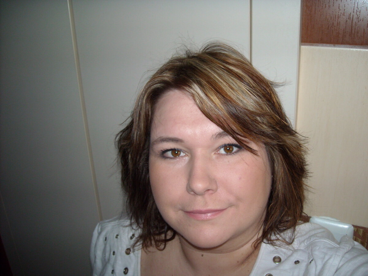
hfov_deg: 52.6
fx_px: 372
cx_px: 184
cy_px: 138
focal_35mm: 35
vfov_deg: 40.7
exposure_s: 1/60
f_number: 2.8
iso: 200
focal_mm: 5.7
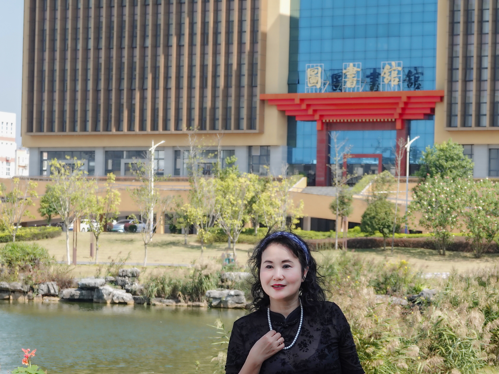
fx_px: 1744
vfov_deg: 12.2
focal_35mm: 121
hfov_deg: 16.3
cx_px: 282
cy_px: 269
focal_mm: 28.07
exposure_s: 1/320
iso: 100
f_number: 4
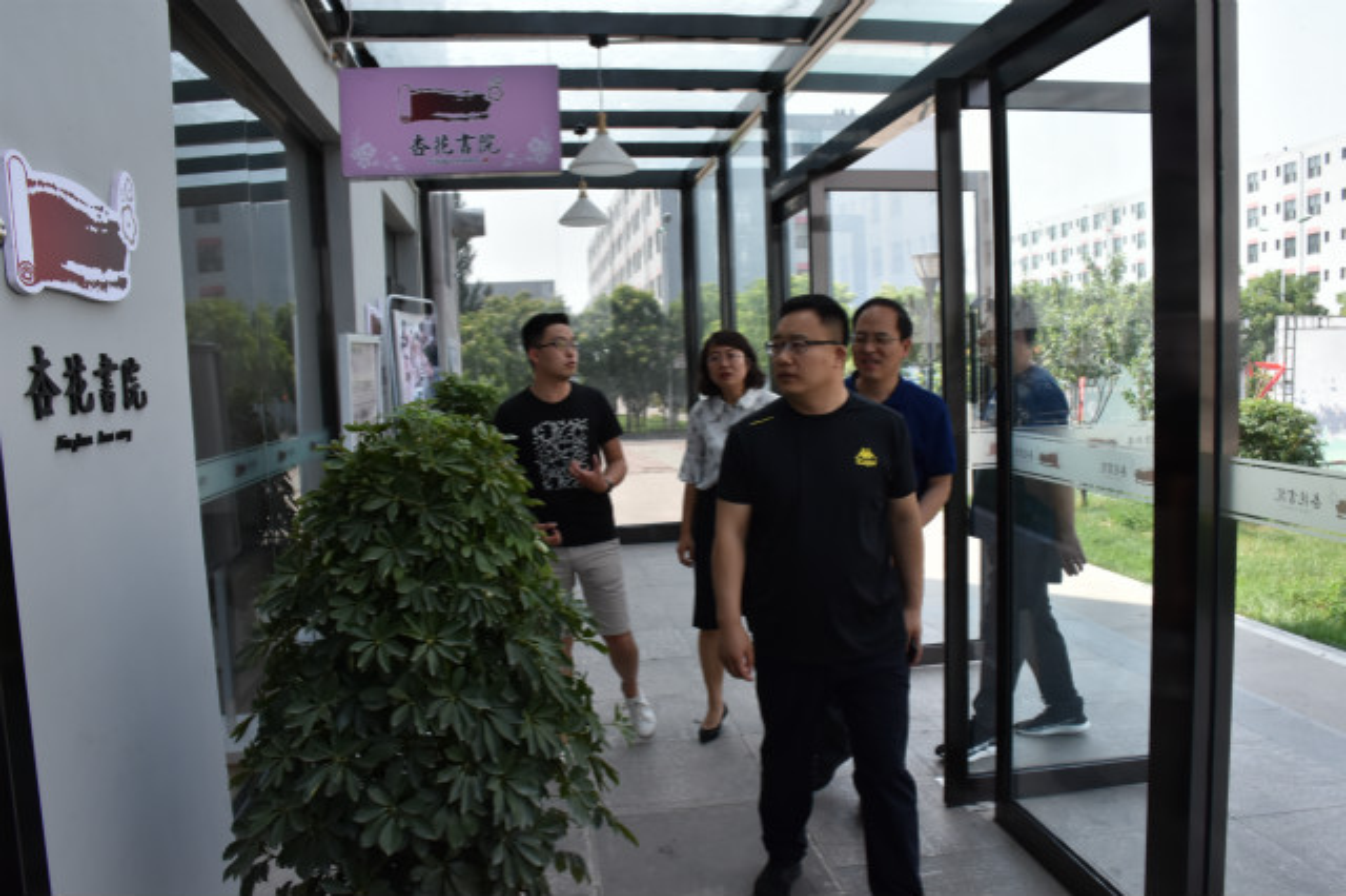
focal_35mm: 27
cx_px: 673
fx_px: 1009
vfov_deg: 47.9
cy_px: 448
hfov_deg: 67.4
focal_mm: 18
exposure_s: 1/400
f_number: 8
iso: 640
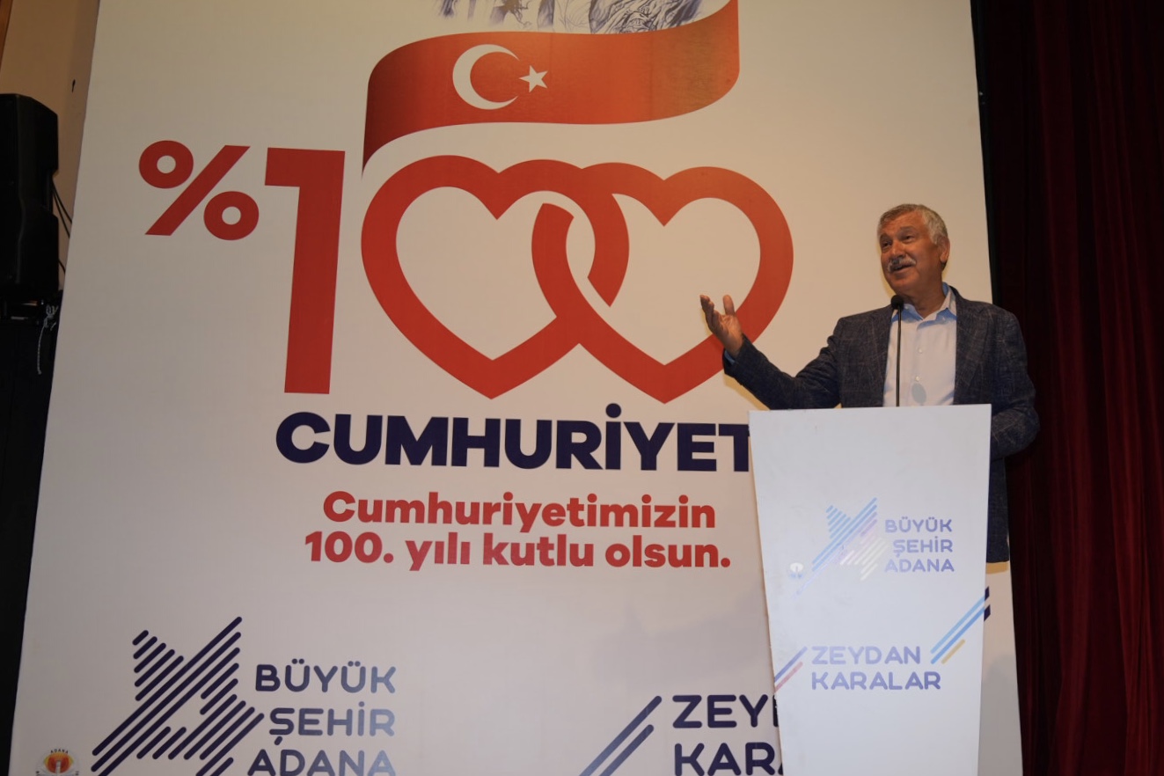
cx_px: 582
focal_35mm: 36
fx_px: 1164
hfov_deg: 53.1
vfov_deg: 36.9
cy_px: 388
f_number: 3.2
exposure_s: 1/200
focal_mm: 24
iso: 320
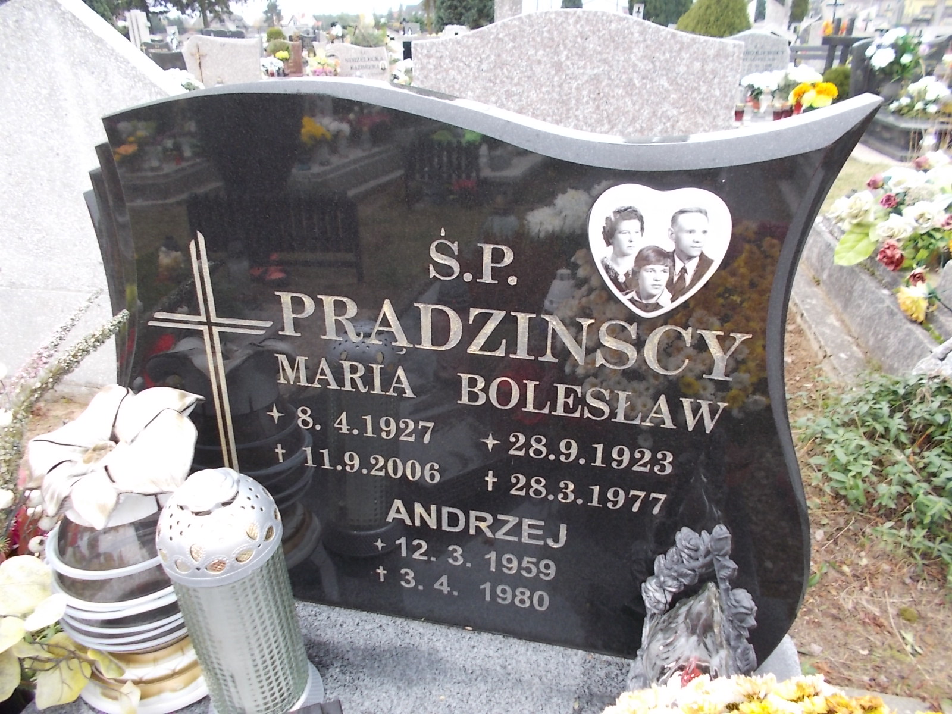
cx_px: 476
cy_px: 357
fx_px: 715
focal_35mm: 26
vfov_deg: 53.1
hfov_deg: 67.3
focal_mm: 4.6
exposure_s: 1/25
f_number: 3.2
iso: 100
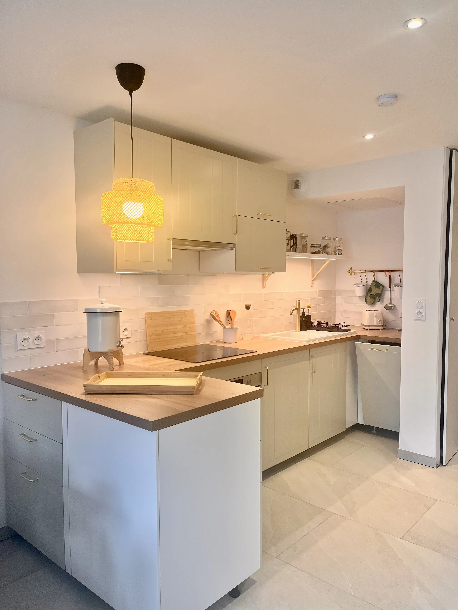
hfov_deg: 53.1
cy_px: 305
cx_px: 229
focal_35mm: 26
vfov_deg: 67.3
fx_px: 459
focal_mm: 5.1
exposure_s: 1/100
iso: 64
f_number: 1.6
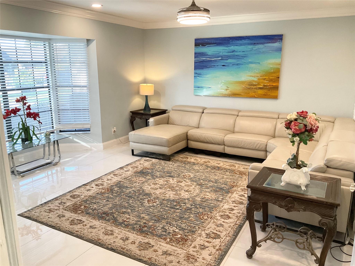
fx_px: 297
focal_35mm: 29
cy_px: 133
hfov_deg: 61.7
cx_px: 178
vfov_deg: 48.2
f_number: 1.8
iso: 100
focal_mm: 3
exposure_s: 1/60
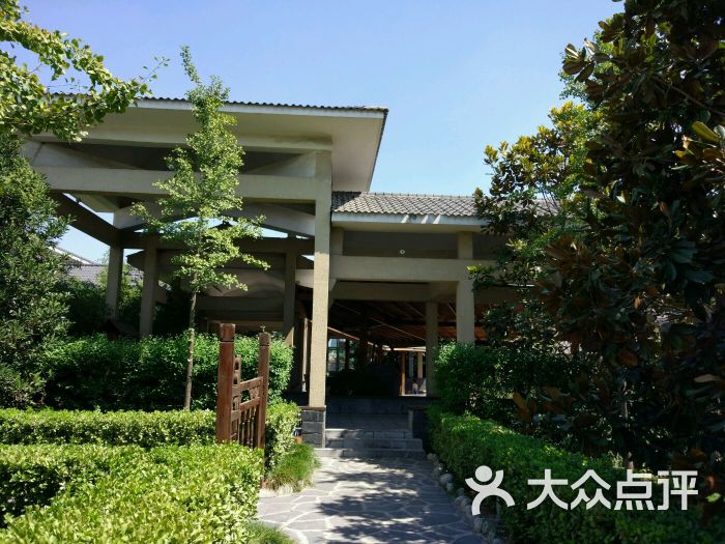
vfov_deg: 49.7
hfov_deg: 63.4
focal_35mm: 28
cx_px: 362
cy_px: 272
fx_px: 586
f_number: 2
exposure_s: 1/556
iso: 100
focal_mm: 4.26
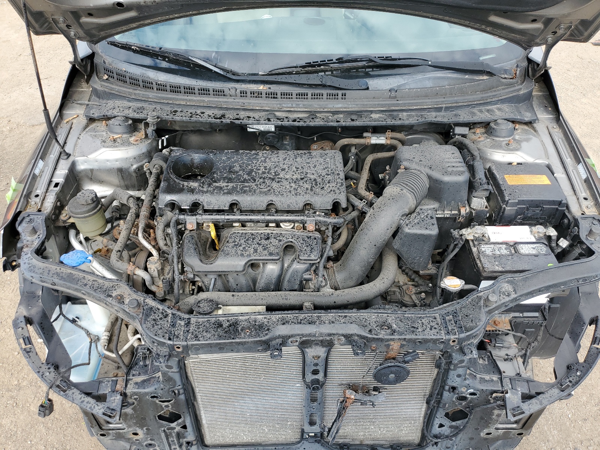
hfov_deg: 67.3
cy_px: 225
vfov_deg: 53.1
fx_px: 451
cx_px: 300
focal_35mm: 26
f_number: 1.5
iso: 50
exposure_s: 1/667
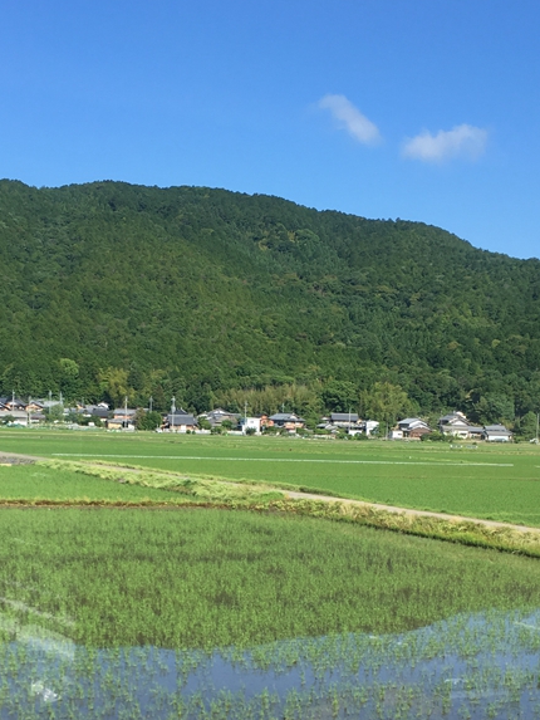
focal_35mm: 54
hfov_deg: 27.0
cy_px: 554
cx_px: 203
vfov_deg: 34.7
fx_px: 1123
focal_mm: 4.15
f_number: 2.2
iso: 25
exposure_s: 1/777
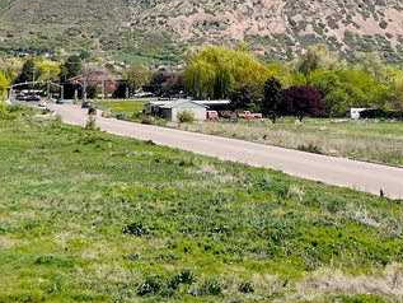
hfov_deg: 23.3
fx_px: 978
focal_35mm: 84
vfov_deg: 15.9
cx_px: 183
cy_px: -174
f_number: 1.5
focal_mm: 5.7
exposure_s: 1/2915
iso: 50
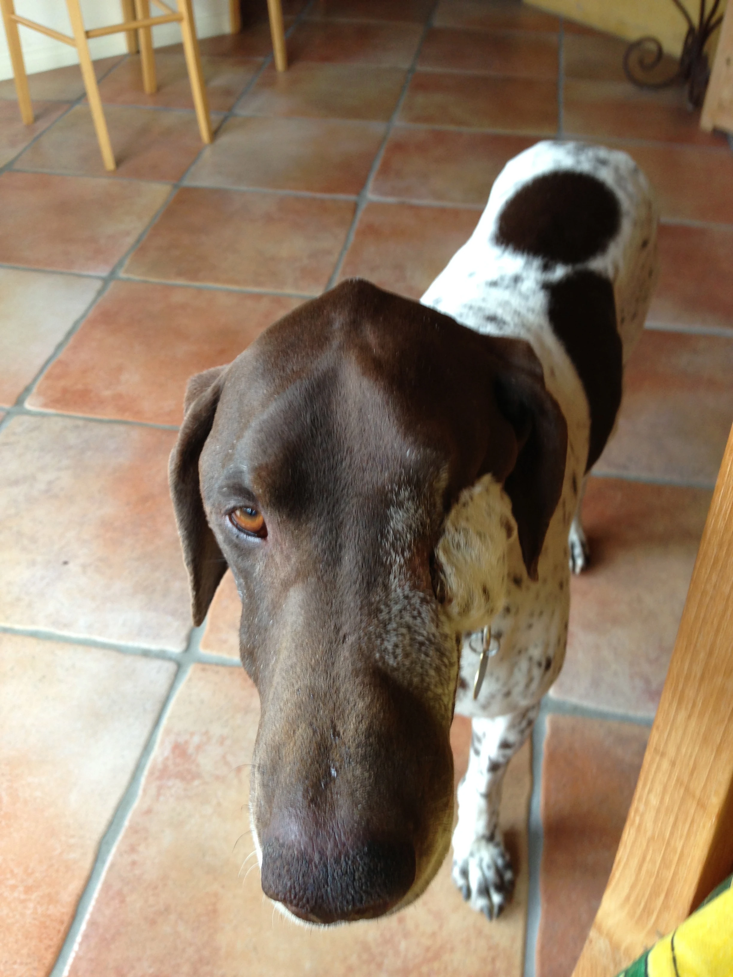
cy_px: 488
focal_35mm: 33
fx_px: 932
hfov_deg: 42.9
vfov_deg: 55.4
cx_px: 366
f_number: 2.4
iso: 50
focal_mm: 4.13
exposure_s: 1/20
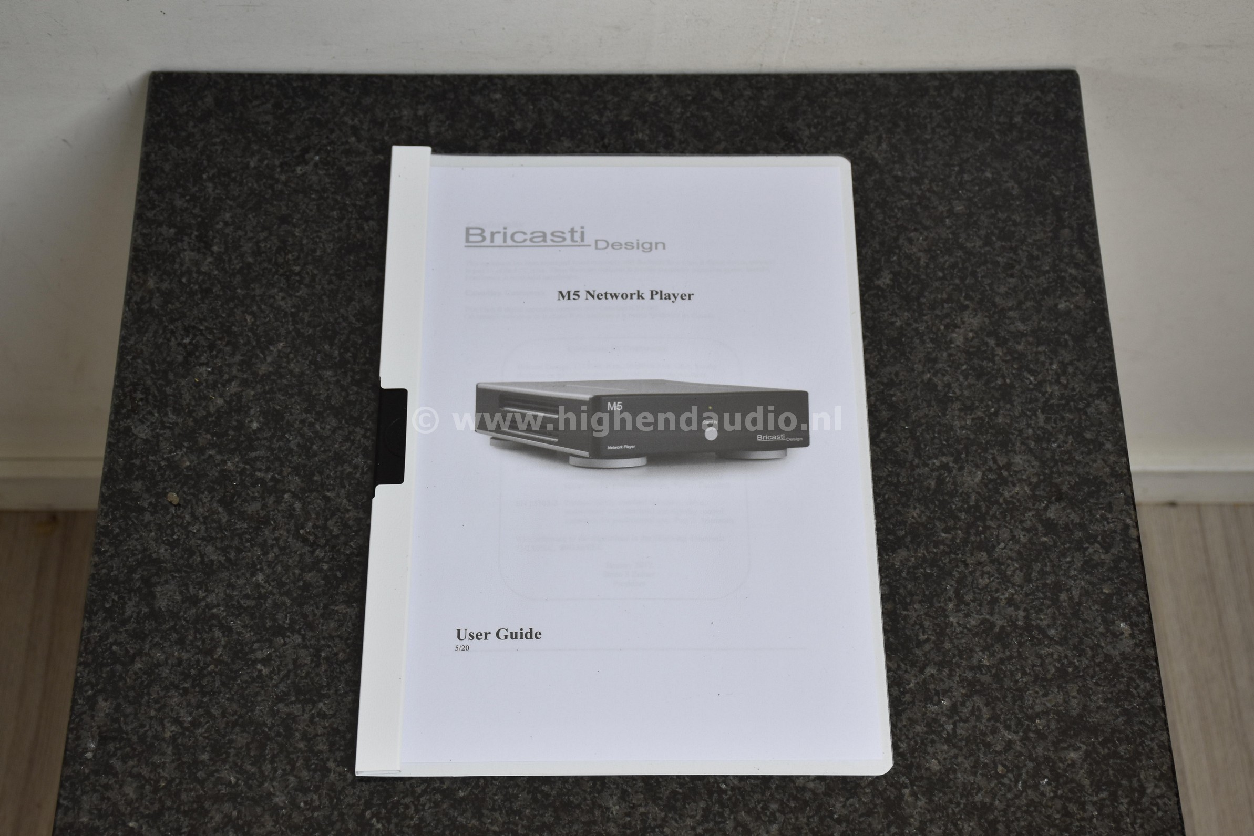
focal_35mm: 63
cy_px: 418
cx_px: 627
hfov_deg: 31.9
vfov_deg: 21.6
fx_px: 2194
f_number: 6.3
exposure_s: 1/160
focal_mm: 42
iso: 400
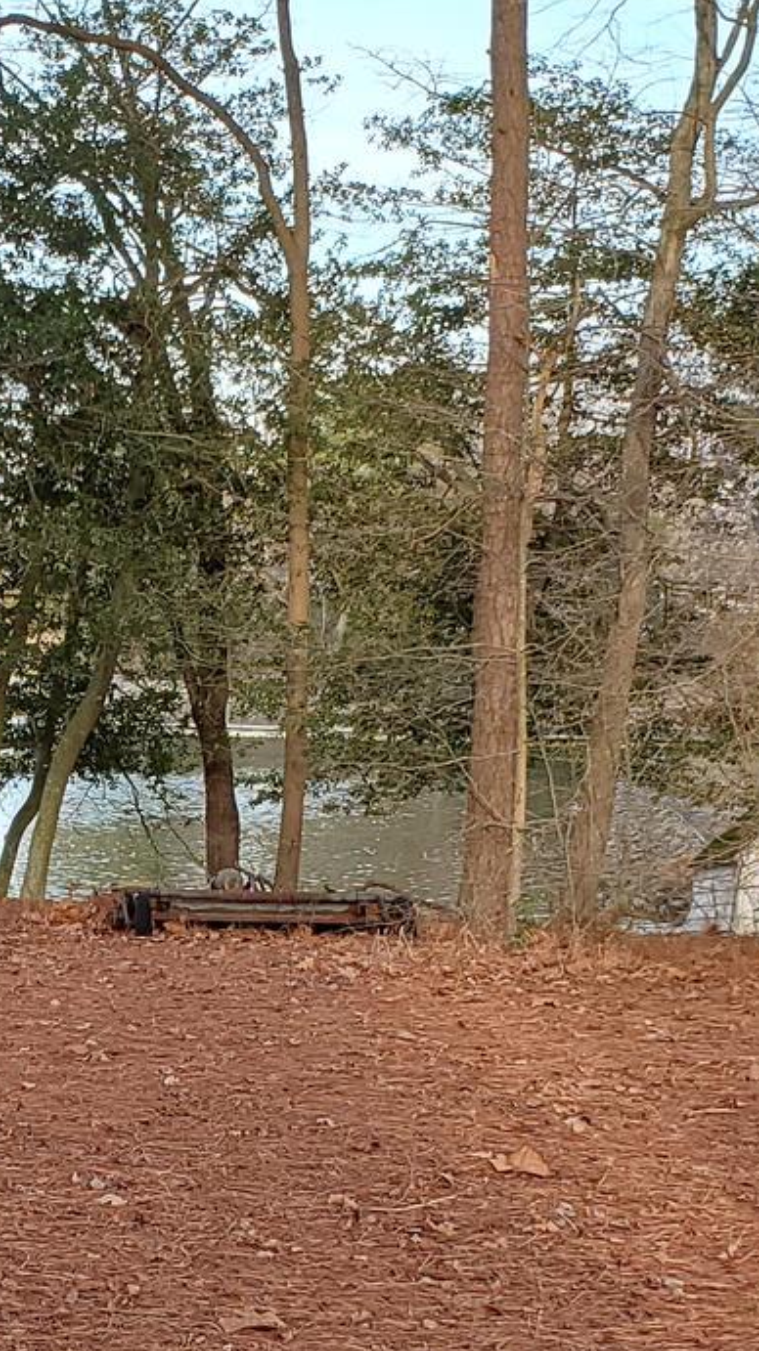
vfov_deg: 25.1
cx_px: 4
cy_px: 937
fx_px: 3009
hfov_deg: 14.2
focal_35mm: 84
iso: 50
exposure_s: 1/287
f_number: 2.4
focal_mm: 4.3
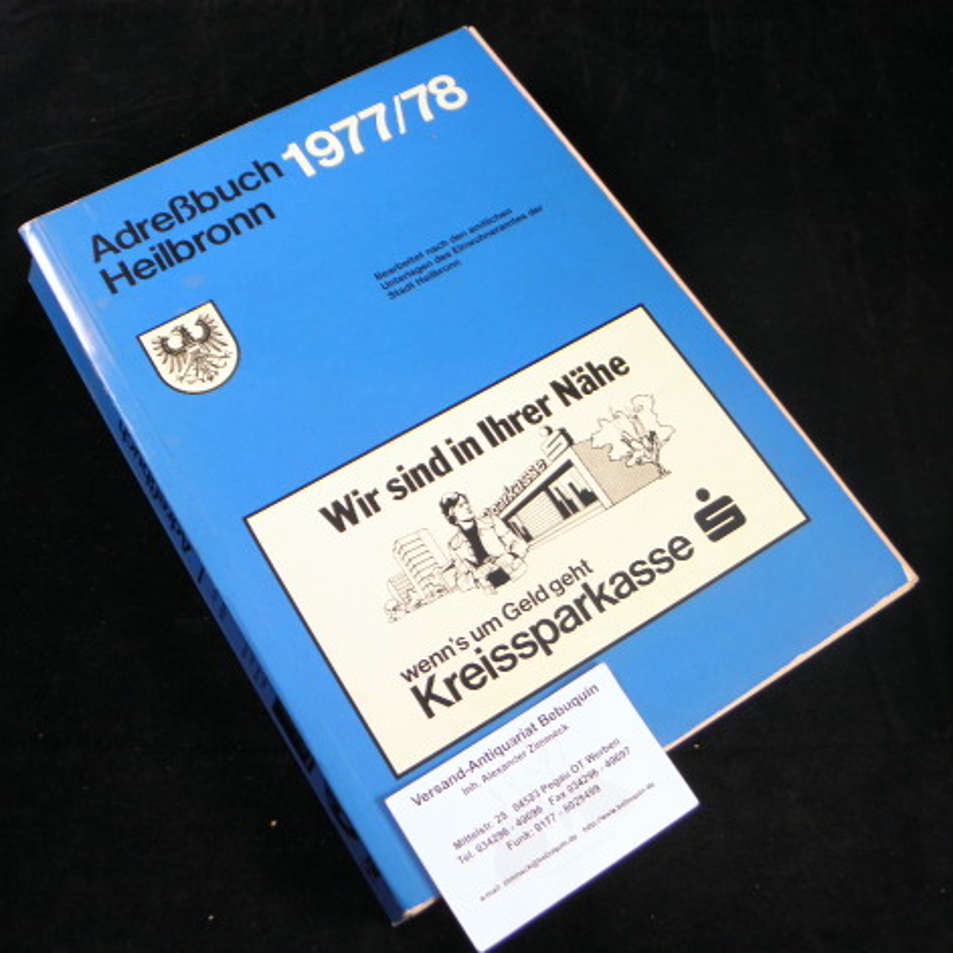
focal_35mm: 36
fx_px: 1121
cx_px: 469
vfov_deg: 46.0
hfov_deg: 46.0
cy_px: 478
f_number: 3.6
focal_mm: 5.5
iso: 160
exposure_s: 1/30
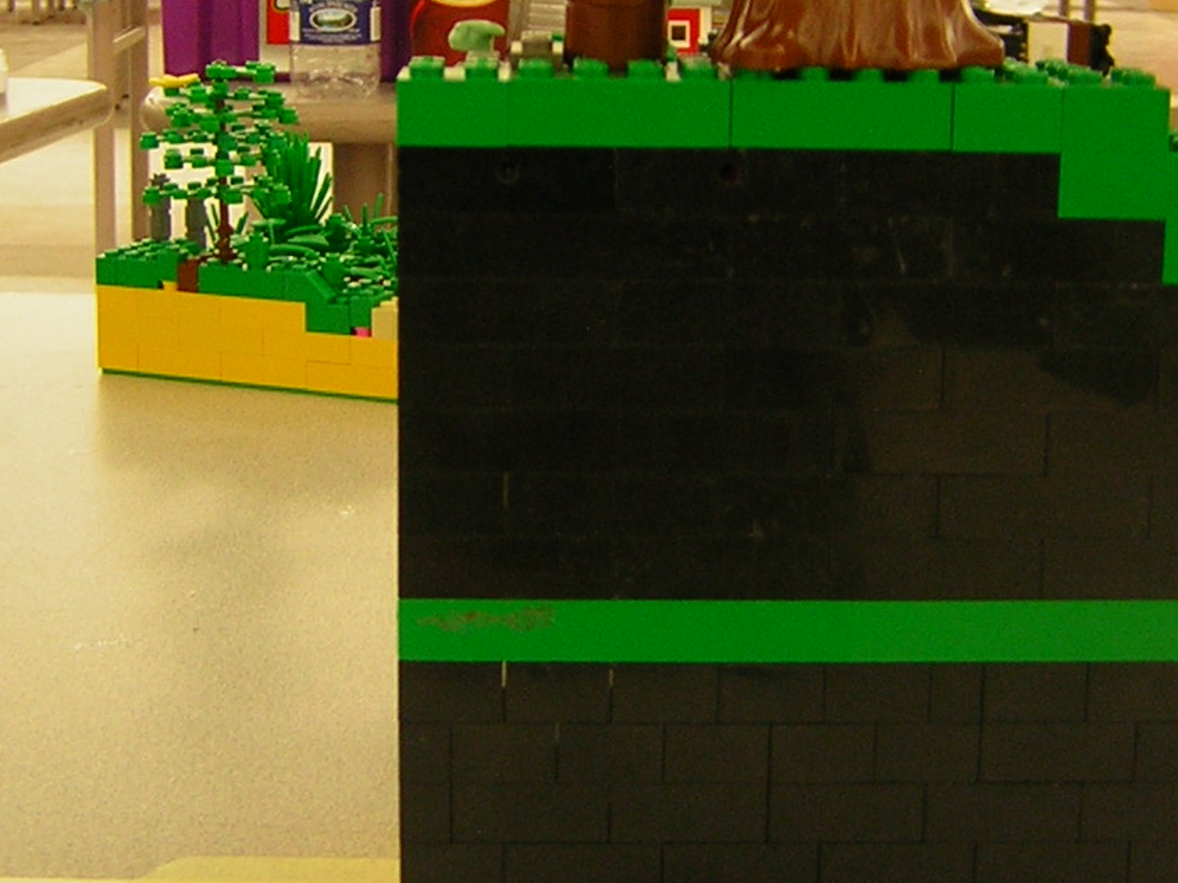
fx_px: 2314
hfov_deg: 28.5
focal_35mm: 68
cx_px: 661
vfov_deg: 21.4
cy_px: 213
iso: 59
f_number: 2.6
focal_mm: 4.7
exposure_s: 1/5.3
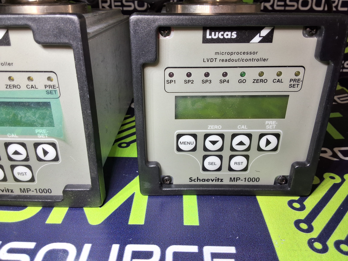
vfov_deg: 49.7
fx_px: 281
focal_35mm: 28
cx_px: 174
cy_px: 130
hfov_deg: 63.4
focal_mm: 2.91
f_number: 1.9
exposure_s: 1/60
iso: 32
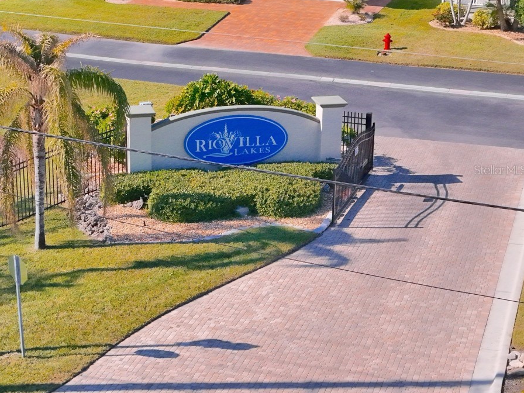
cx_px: 230
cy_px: 170
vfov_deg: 18.4
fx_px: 1211
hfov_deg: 24.4
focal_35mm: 80
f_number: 2.8
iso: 2810
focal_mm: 19.35
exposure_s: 1/2000
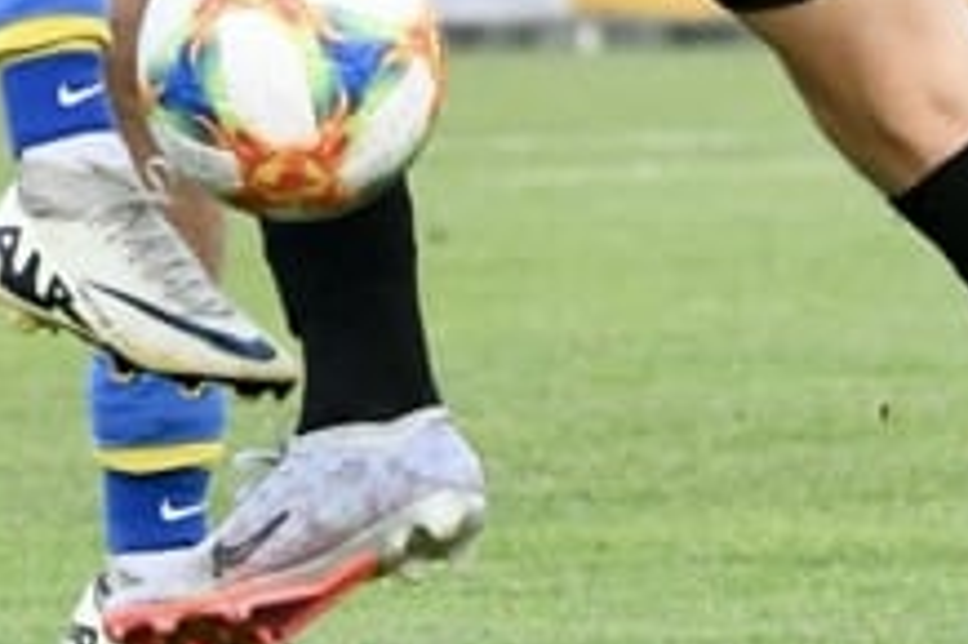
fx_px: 21333
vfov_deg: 1.7
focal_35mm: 794
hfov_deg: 2.6
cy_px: -549
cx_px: 804
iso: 5600
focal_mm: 135
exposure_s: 1/1600
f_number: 5
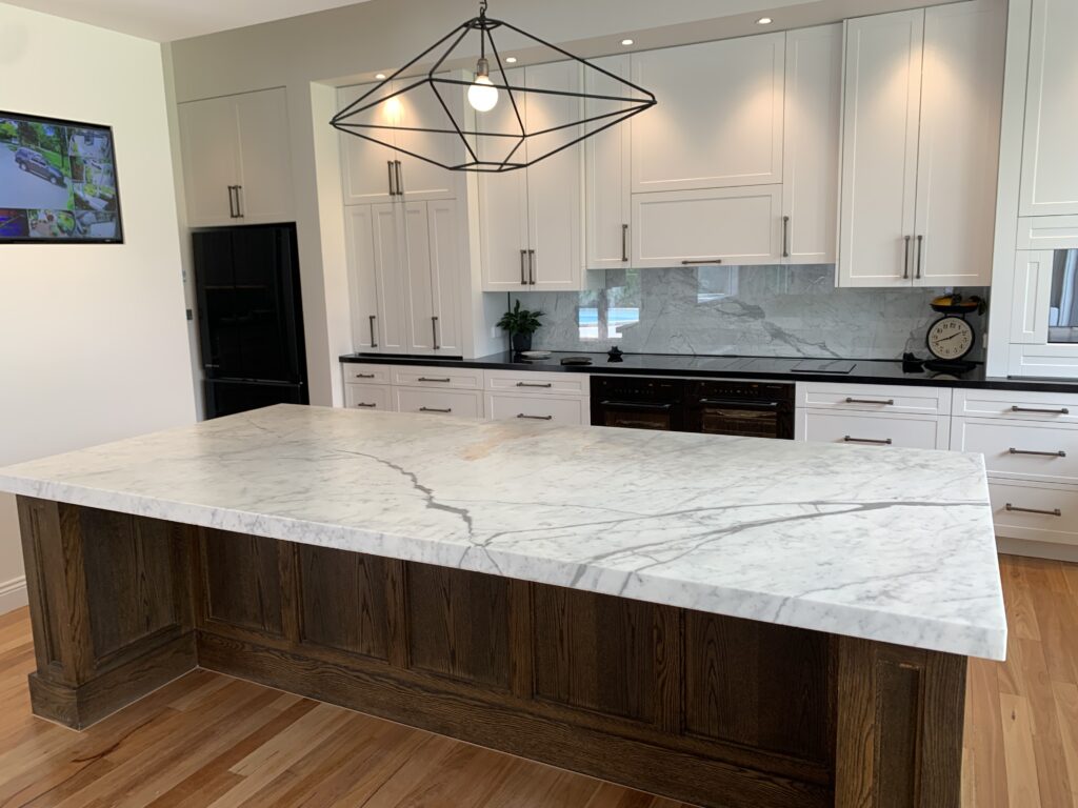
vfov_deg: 53.1
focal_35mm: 26
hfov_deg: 67.3
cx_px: 539
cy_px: 404
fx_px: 810
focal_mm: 4.25
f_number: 1.8
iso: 32
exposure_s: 1/100
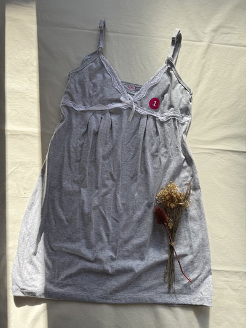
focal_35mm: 24
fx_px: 227
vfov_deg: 71.6
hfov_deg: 56.8
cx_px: 123
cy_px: 164
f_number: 1.78
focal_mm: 6.76
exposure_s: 1/664
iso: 80
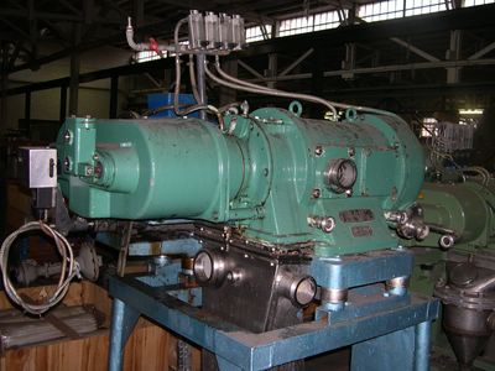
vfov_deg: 37.7
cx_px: 248
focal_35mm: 38
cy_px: 186
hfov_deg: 49.0
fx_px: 543
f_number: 2.8
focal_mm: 8
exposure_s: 1/60
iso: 140
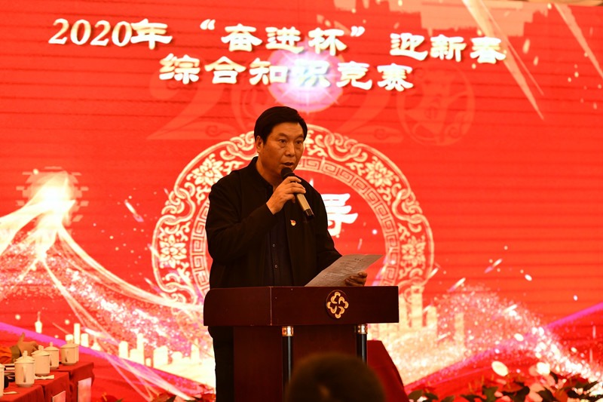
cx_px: 302
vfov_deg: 13.0
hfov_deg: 19.5
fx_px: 1758
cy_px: 201
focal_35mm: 105
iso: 1250
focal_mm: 105
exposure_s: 1/250
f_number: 4.5
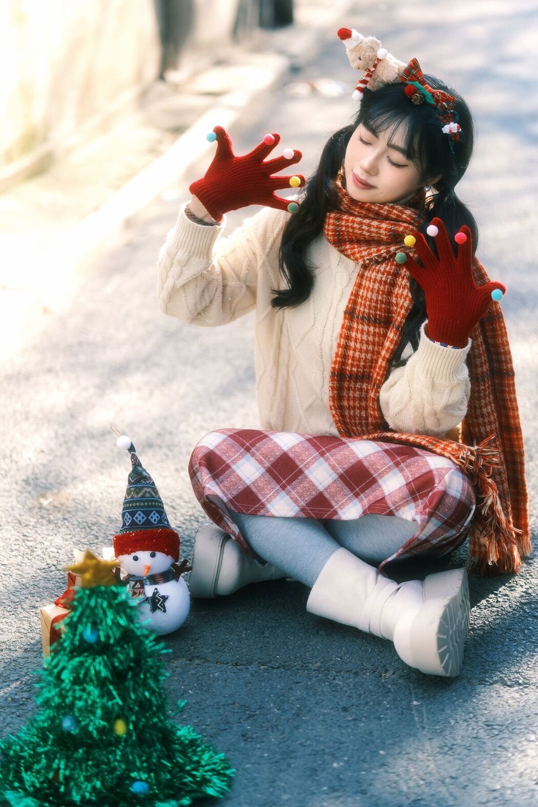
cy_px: 404
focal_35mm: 84
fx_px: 1883
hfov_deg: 16.3
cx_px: 269
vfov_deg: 24.2
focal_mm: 56
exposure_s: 1/2700
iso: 320
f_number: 1.4
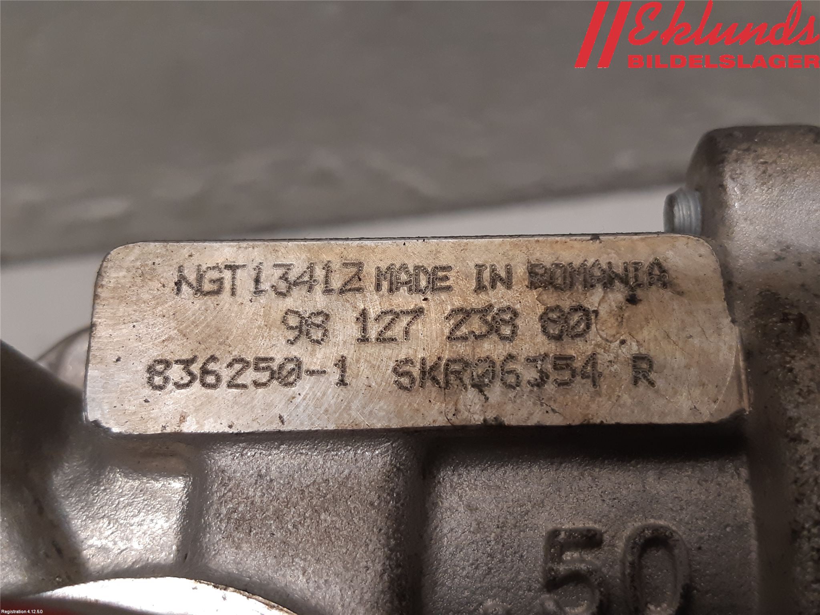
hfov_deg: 67.3
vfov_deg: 53.1
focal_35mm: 26
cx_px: 410
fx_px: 616
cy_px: 308
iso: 125
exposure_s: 1/50
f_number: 1.7
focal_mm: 3.93
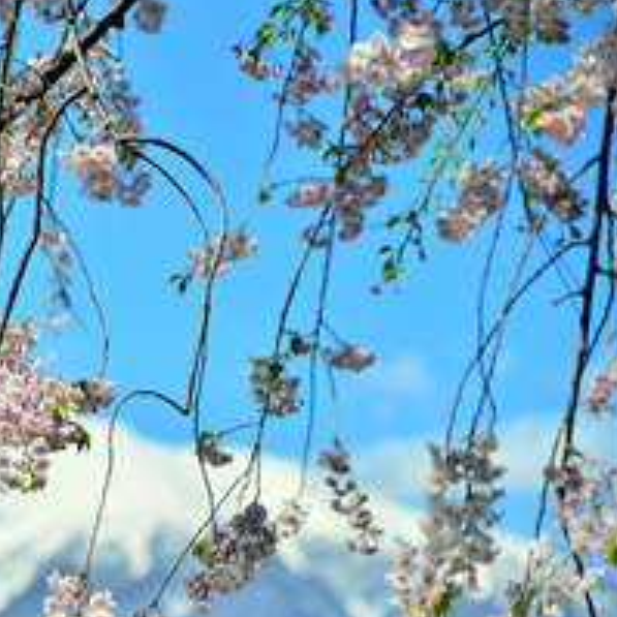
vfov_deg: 8.5
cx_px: 12
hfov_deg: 8.5
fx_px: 4134
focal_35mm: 205
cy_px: 324
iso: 400
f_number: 4
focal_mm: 120
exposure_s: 1/8000
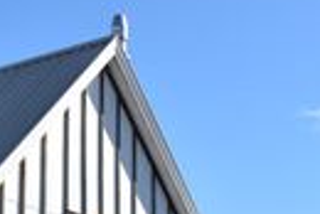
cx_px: 7
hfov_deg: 15.5
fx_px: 1157
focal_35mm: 130
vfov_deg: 10.1
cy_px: 348
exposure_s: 1/400
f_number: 10
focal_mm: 24
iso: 200
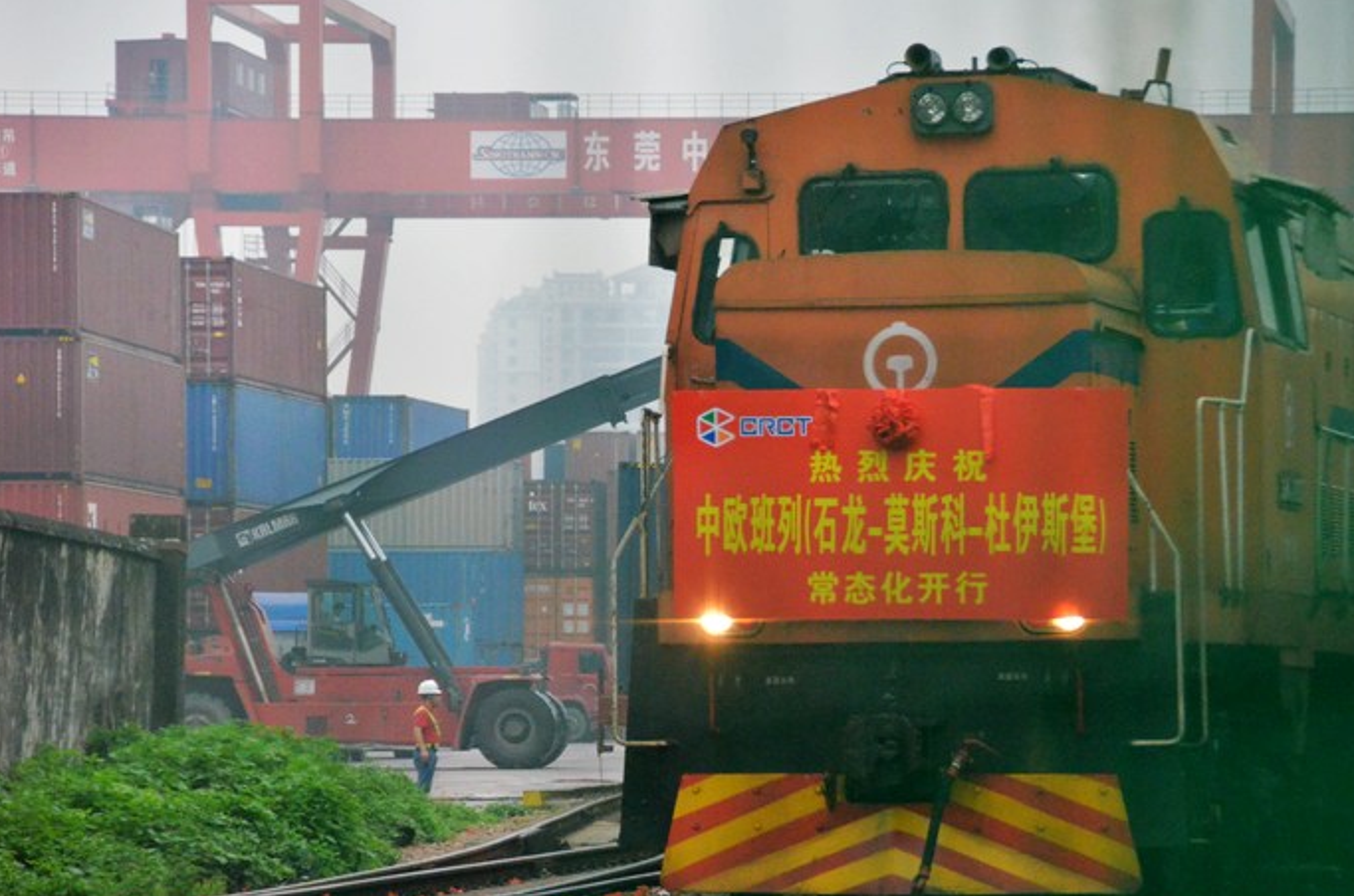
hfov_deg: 11.2
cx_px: 751
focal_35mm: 185
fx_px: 6926
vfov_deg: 7.4
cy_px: 490
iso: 4000
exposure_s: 1/500
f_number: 5.6
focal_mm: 105
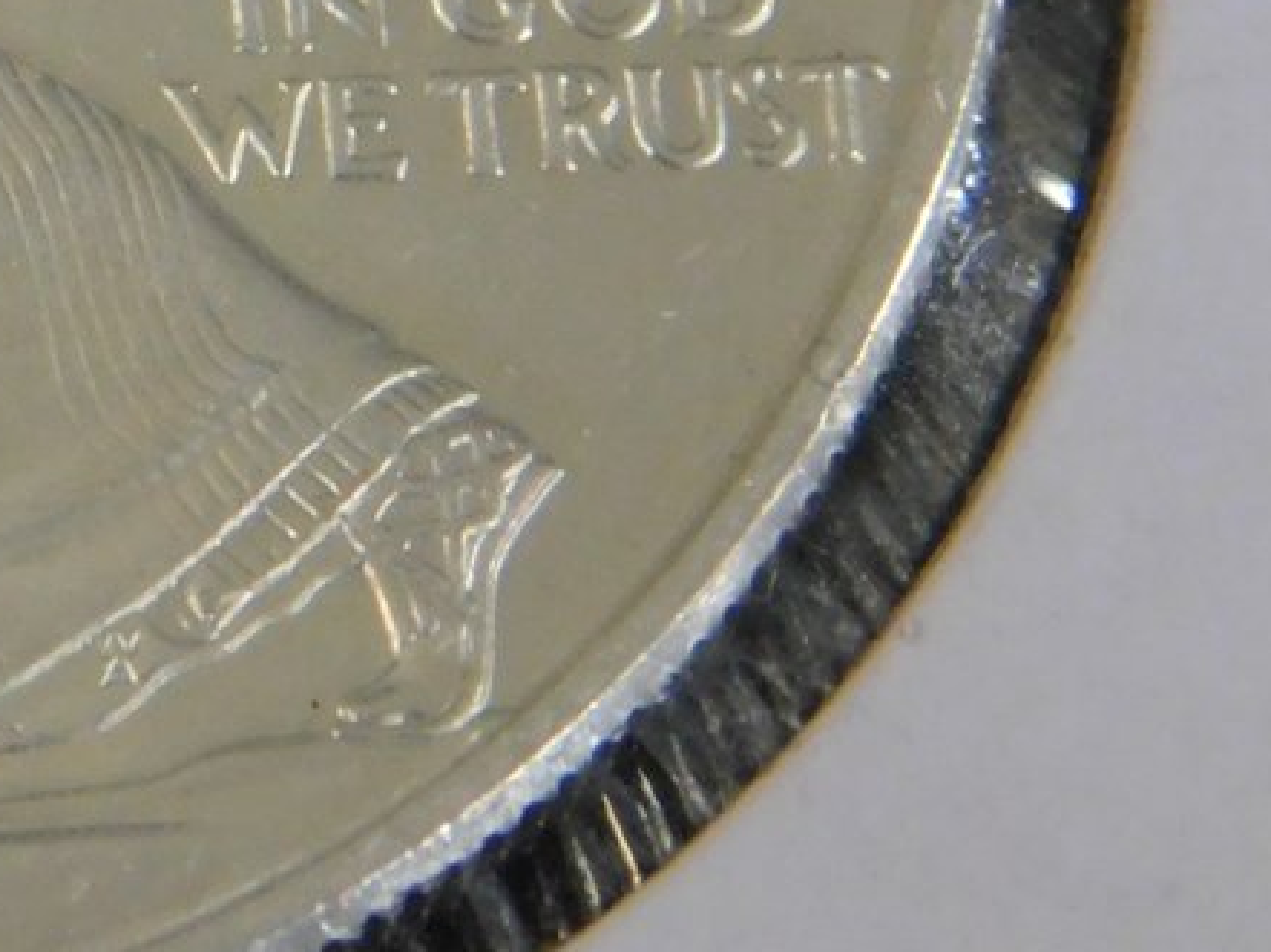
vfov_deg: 5.4
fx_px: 10055
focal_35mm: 274
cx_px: -536
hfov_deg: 7.1
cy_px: -292
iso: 400
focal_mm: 14.2
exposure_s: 1/20
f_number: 4.4
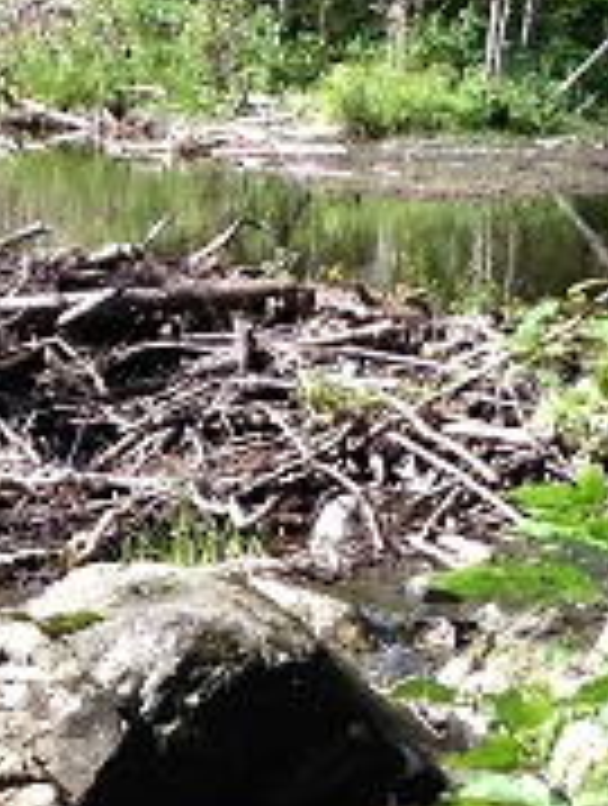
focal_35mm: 157
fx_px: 3664
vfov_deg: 12.5
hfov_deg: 9.3
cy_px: 687
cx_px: -180
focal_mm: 4.12
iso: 50
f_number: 2.4
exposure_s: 1/497
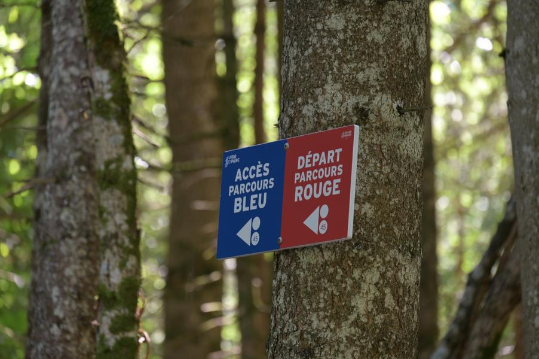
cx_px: 270
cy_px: 180
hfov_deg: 10.3
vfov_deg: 6.9
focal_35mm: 200
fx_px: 2992
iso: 100
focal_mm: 200
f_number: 6.3
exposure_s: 1/10
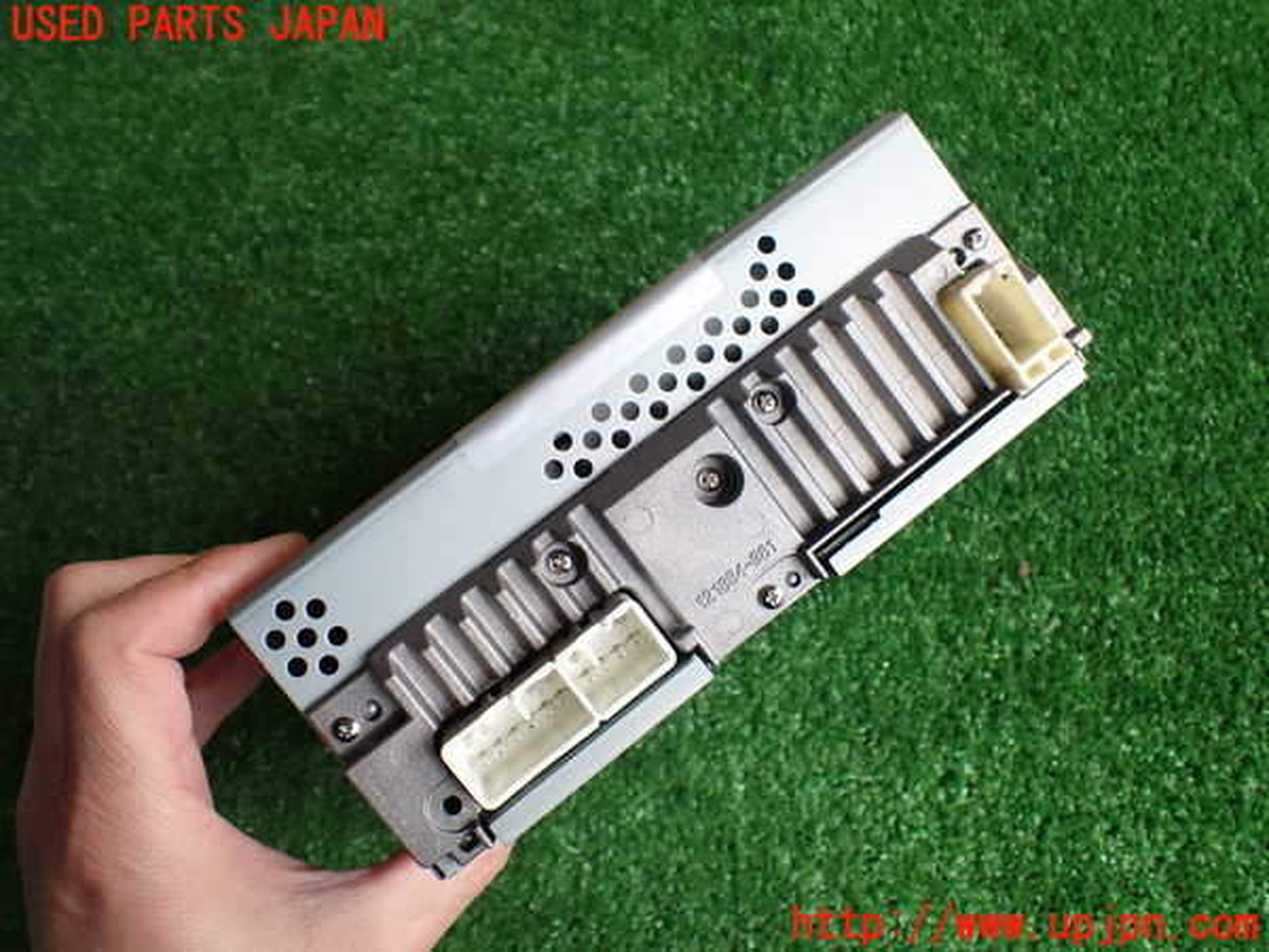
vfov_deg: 46.8
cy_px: 476
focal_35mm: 30
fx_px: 1100
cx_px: 634
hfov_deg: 60.0
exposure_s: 1/125
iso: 160
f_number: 2.3
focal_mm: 5.4
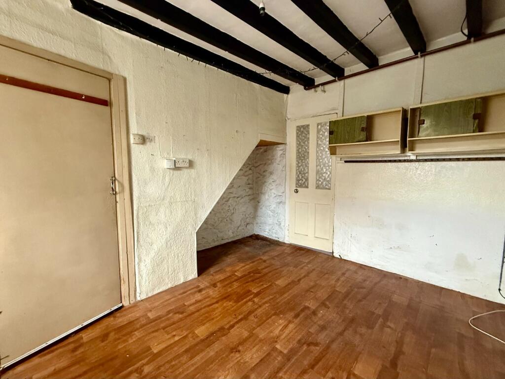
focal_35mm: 14
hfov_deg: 102.1
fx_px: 204
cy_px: 190
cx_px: 252
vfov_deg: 85.7
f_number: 2.2
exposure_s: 1/60
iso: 640
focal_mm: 2.22
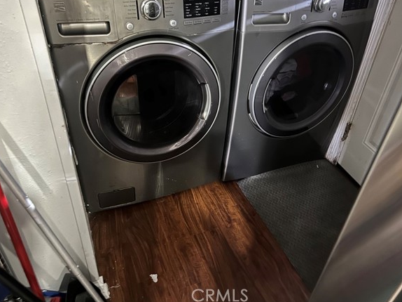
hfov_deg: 61.7
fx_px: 337
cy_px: 137
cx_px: 205
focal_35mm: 29
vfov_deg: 48.1
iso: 640
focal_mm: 5.7
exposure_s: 1/11
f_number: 1.5
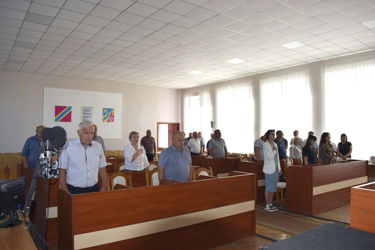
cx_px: 188
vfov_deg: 47.9
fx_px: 281
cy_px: 125
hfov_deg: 67.4
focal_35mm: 27
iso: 110
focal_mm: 18
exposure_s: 1/125
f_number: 5.6
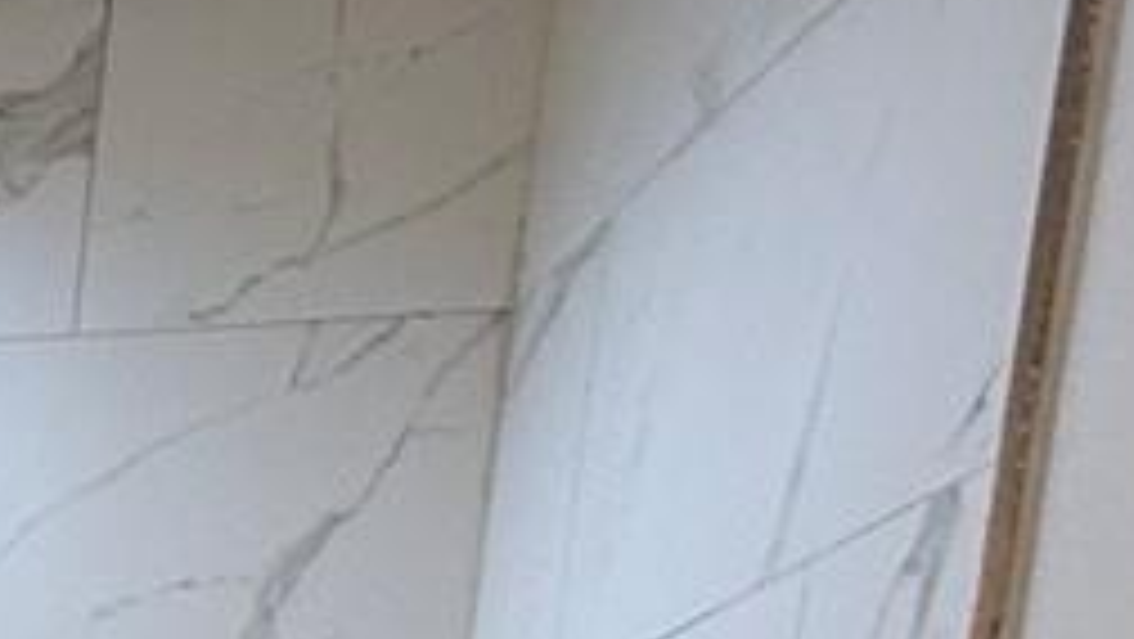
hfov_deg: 15.7
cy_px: 1764
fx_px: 2918
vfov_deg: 10.1
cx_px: -1323
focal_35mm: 97
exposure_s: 1/120
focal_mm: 2.22
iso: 64
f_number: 2.2
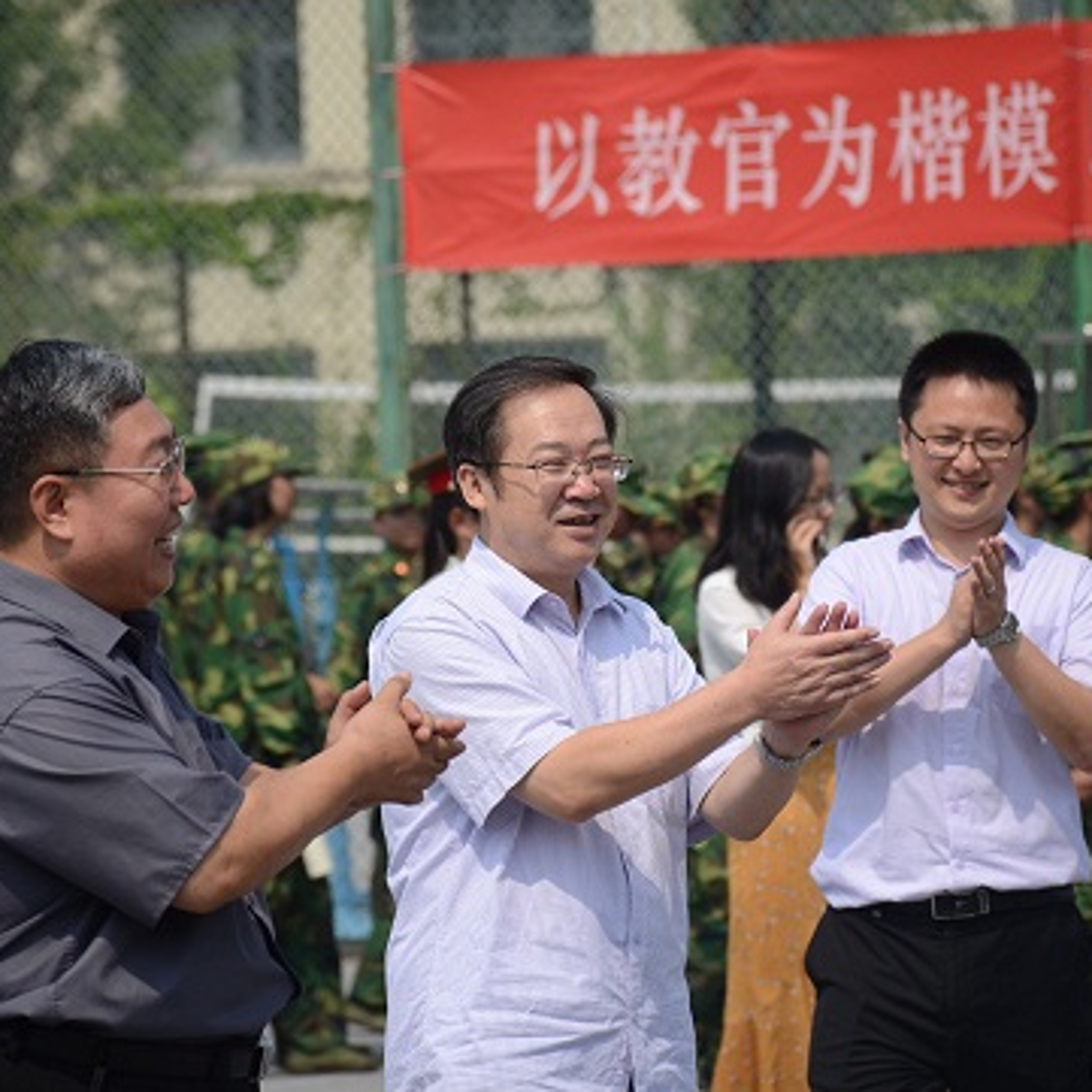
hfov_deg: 6.5
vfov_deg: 6.5
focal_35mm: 271
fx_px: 9672
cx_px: 620
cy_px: 544
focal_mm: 140
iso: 200
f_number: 5.6
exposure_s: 1/1250
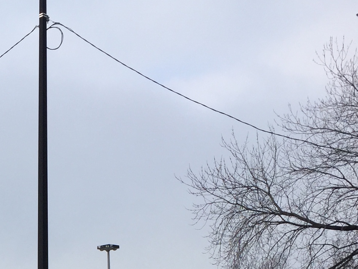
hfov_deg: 19.7
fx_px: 1003
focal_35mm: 97
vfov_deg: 14.1
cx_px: 11
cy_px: 419
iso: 32
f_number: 2.2
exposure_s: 1/1099
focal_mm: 4.15
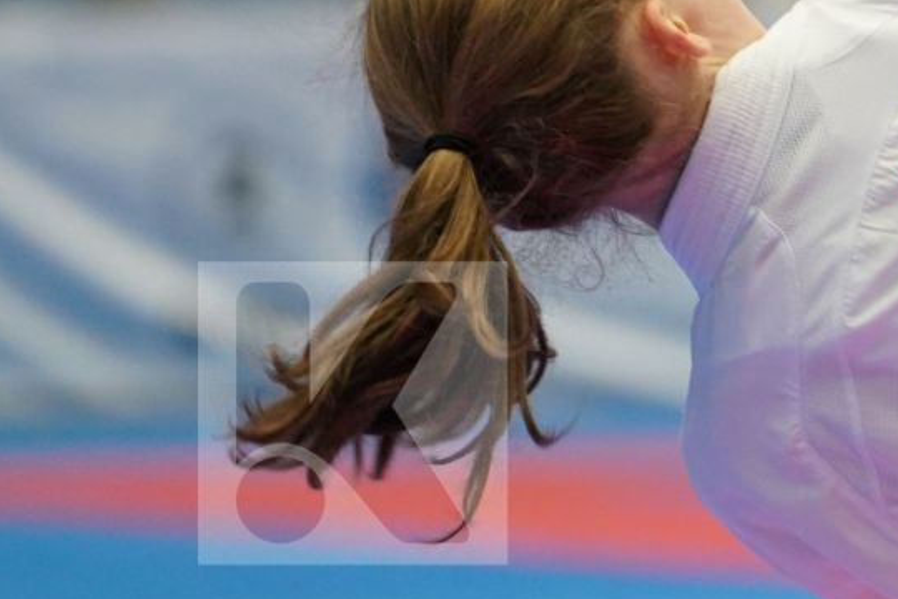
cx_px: 1480
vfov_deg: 2.2
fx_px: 15714
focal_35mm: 630
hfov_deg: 3.3
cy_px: -178
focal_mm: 189
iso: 2000
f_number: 2.8
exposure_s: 1/1000
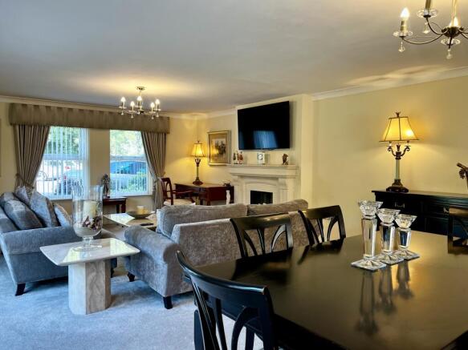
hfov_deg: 67.3
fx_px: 351
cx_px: 234
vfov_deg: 53.0
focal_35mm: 26
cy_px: 175
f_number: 1.6
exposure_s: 1/100
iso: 80
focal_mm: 5.1
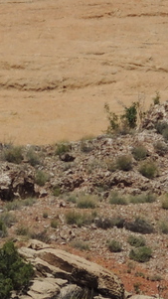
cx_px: -42
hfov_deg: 1.0
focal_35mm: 1158
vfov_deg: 1.9
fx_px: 9184
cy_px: -153
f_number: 4.7
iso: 100
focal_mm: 44.5
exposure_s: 1/1250
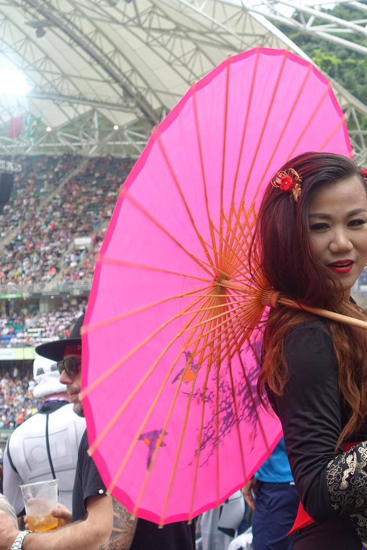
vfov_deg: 39.6
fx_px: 765
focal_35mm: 50
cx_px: 347
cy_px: 276
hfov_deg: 25.9
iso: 400
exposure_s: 1/160
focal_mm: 12.06
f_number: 2.8
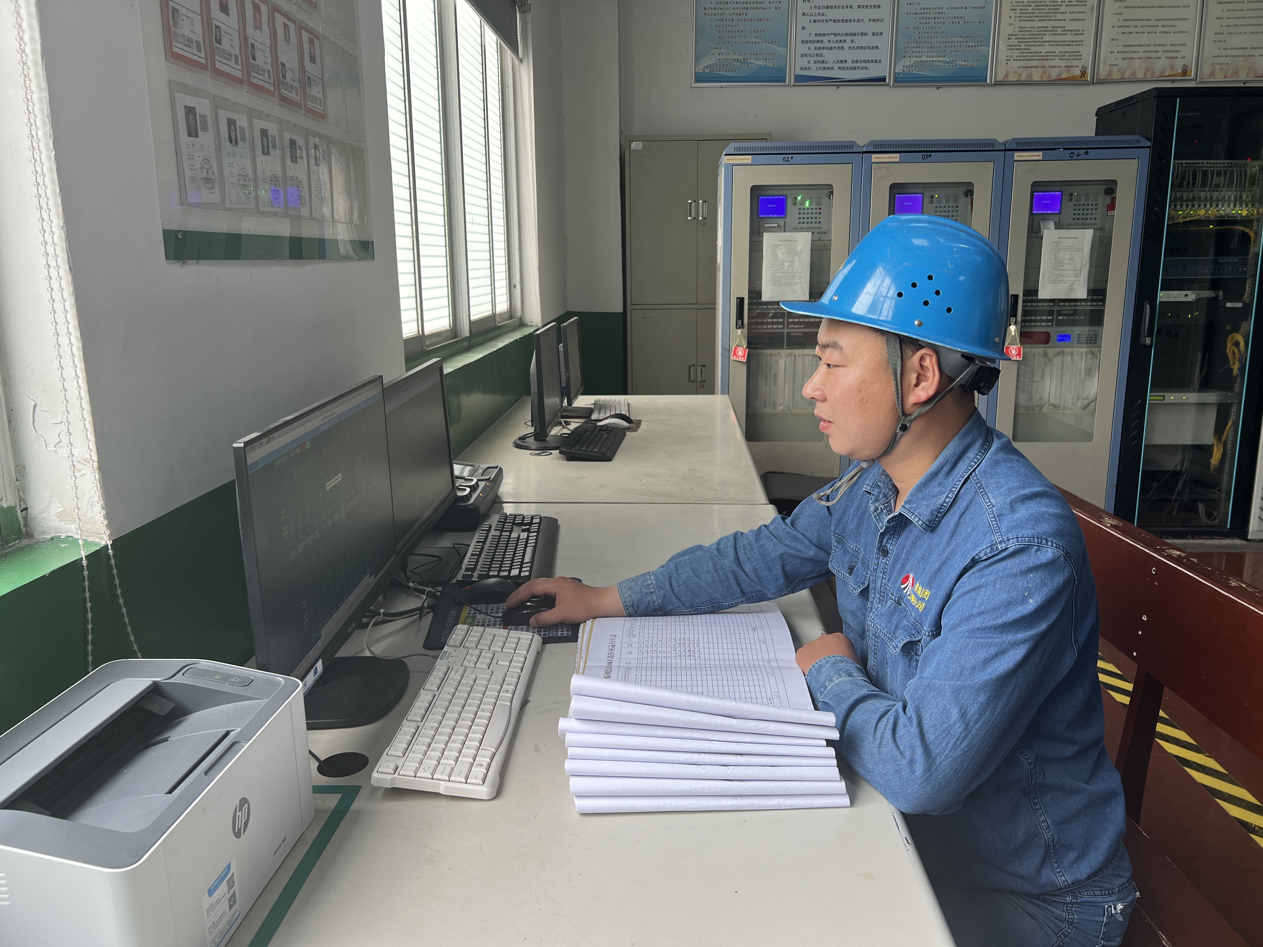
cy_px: 474
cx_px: 632
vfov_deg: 53.1
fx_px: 949
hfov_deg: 67.3
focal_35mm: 26
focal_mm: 5.7
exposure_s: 1/100
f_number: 1.5
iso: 80
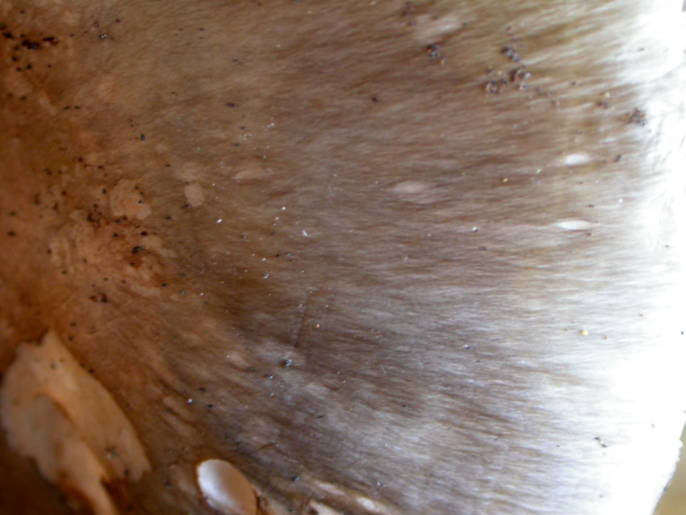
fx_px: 2736
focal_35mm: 138
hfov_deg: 14.3
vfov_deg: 10.8
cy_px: 258
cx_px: 343
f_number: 4.7
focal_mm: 28.6
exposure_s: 1/4.6
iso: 100
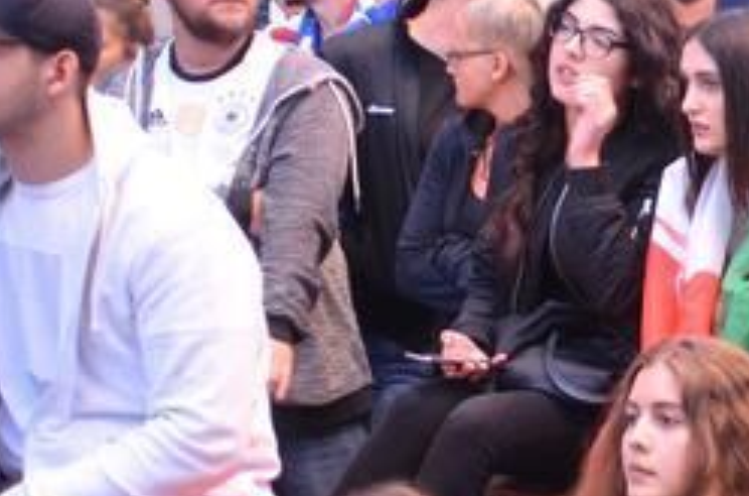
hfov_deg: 15.0
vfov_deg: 11.0
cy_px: 650
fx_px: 2511
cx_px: 1302
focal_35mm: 121
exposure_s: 1/40
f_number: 2.8
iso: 800
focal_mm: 20
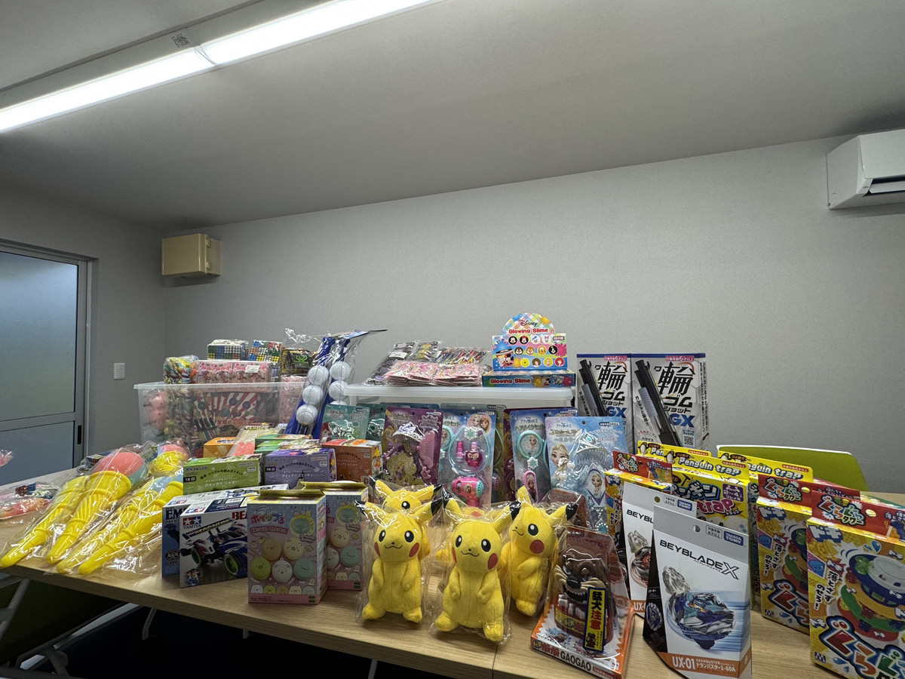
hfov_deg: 102.1
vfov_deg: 85.7
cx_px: 452
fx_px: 366
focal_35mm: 14
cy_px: 340
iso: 160
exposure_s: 1/100
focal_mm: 2.22
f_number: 2.2
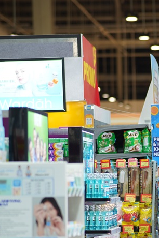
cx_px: 195
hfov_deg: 7.3
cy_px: 171
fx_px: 1227
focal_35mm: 185
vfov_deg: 11.1
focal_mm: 85
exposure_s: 1/160
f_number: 1.8
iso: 200
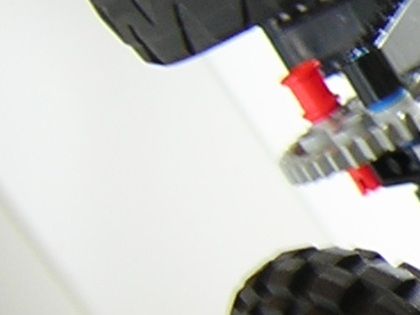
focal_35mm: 156
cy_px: 281
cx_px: 875
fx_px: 1893
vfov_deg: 9.5
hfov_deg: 11.3
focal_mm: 4.7
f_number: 2.6
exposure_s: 1/6.3
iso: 100
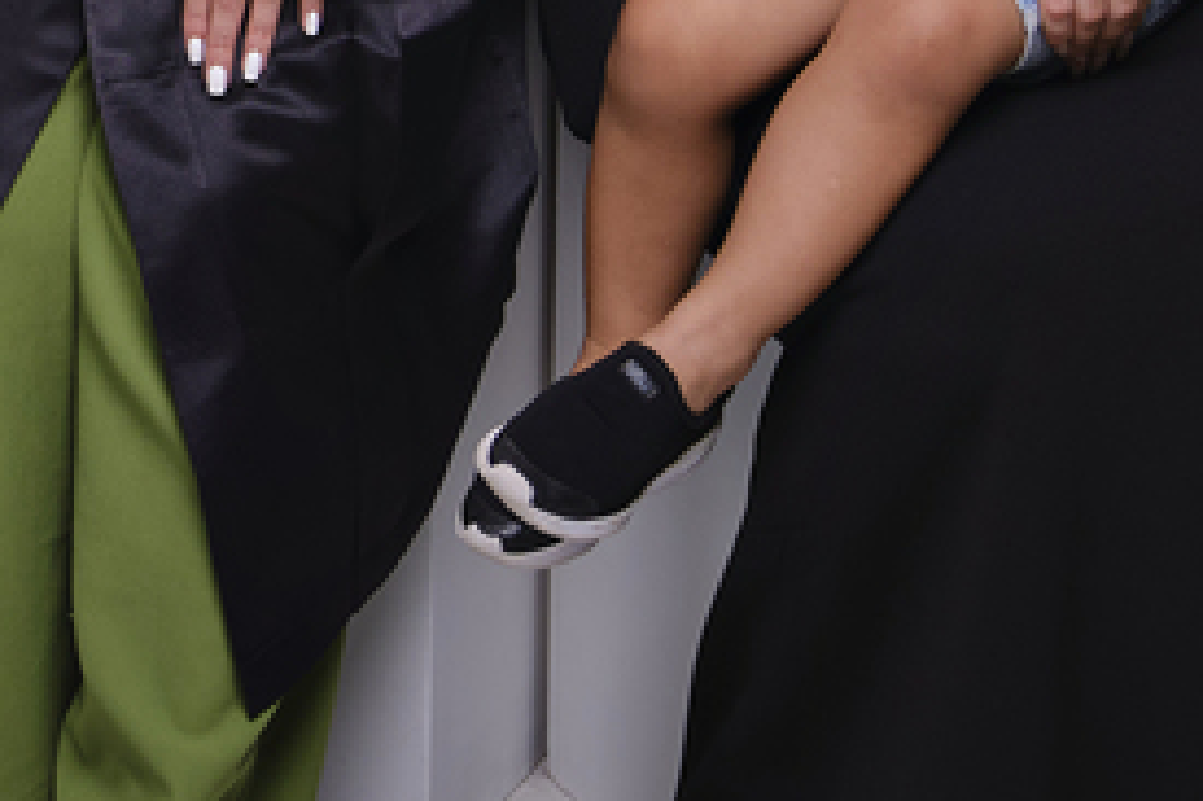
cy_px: -398
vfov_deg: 8.7
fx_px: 5109
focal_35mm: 153
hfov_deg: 13.3
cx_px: 136
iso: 160
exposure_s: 1/160
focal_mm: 23
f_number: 3.2
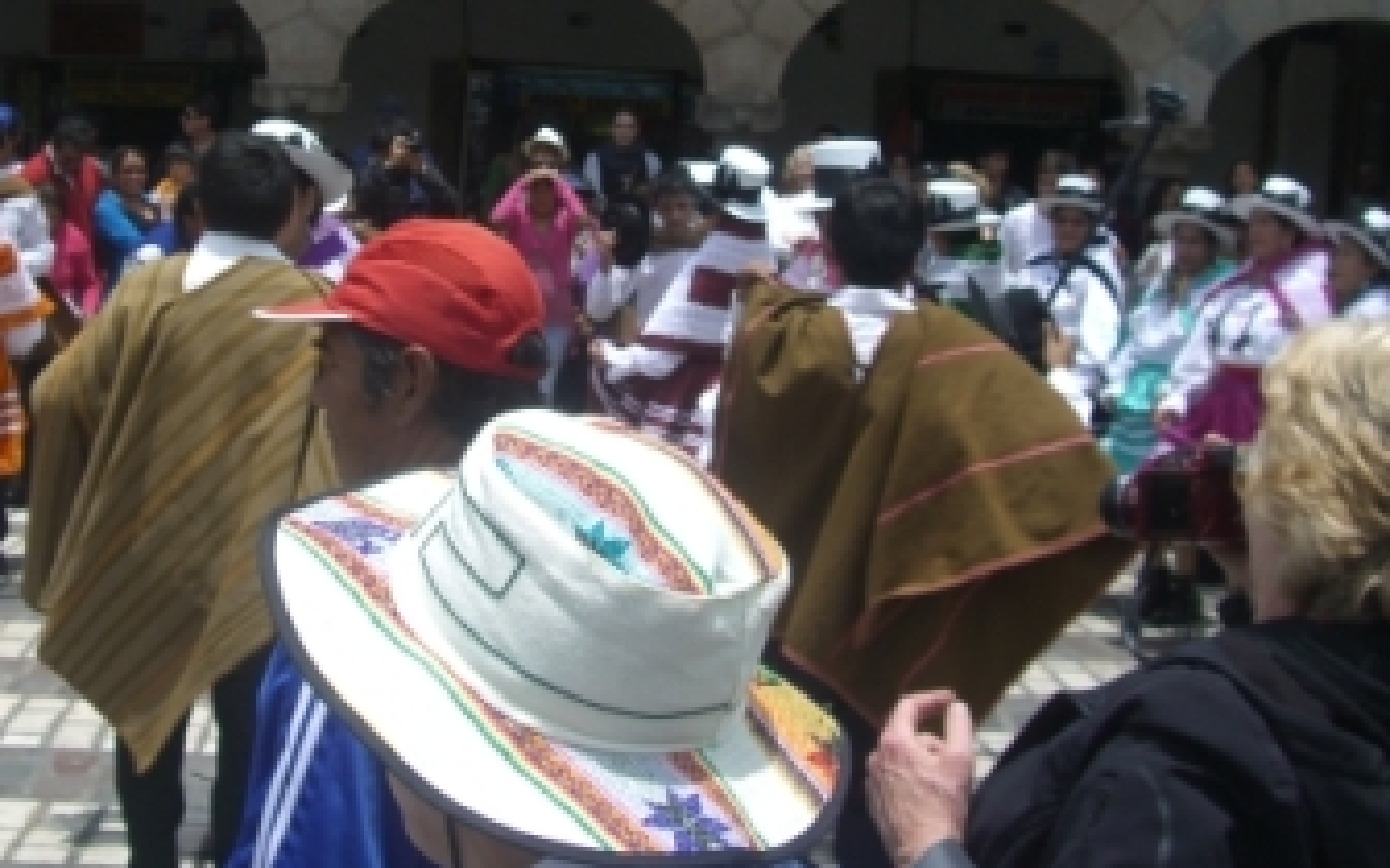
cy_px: 238
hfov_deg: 33.9
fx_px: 2273
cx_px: 571
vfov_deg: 21.5
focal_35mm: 60
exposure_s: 1/400
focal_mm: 7.9
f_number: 5.6
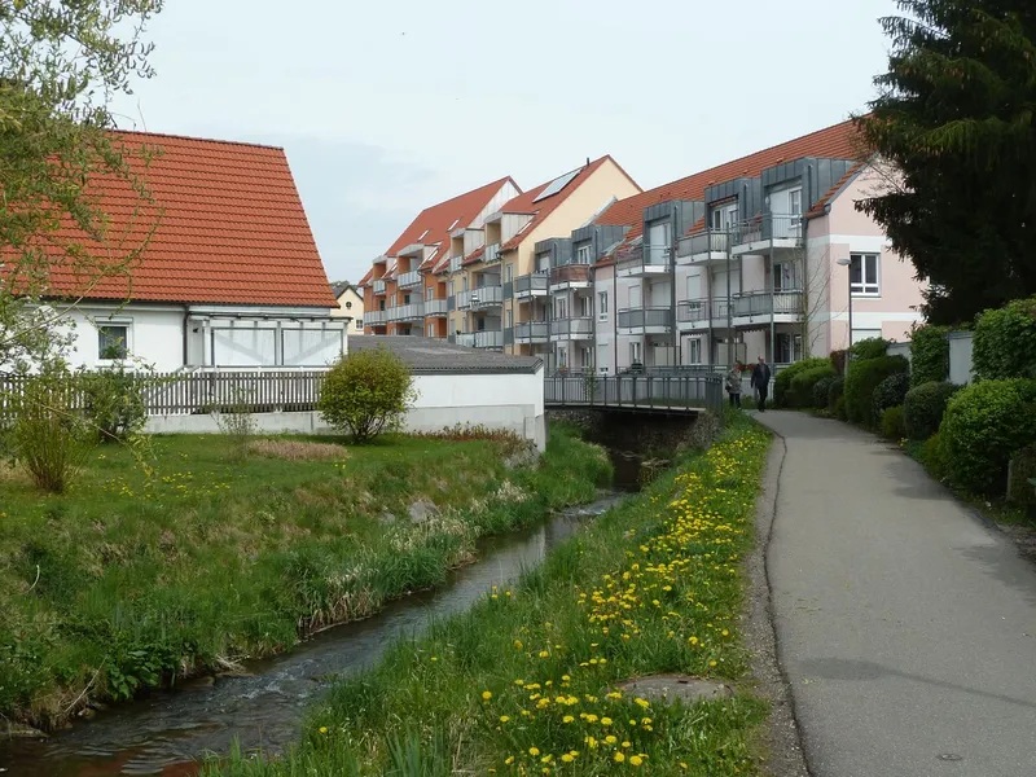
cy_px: 388
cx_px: 518
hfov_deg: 46.8
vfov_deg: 36.0
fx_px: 1197
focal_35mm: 40
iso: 80
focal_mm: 6.5
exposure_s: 1/500
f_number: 4
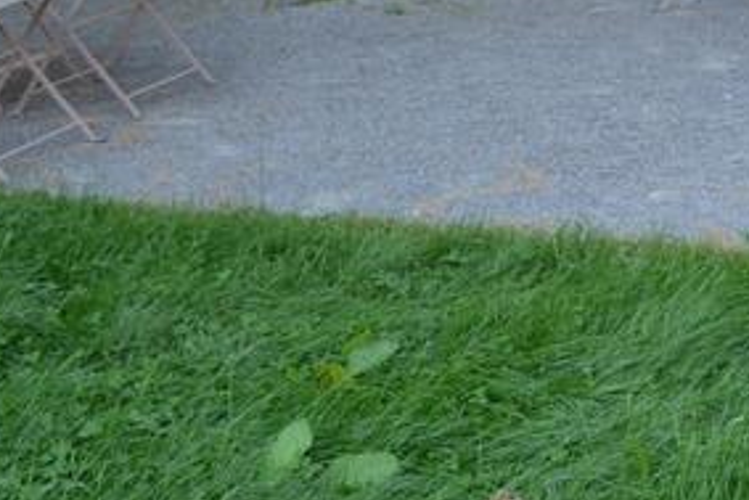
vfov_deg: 12.3
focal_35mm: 110
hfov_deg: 18.0
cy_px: -37
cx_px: 813
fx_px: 2281
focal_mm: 23
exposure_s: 1/125
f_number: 5.6
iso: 140
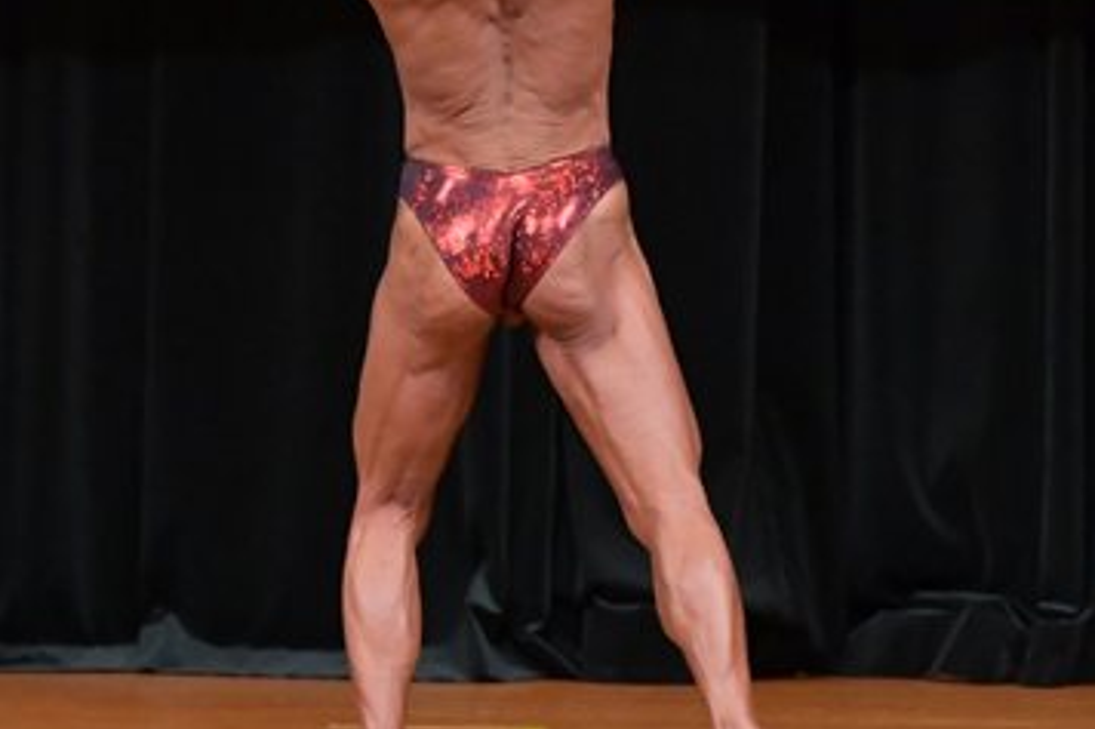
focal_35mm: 555
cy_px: 172
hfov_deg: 3.7
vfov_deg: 2.5
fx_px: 16873
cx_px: 574
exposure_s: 1/400
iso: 5000
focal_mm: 170
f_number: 5.6
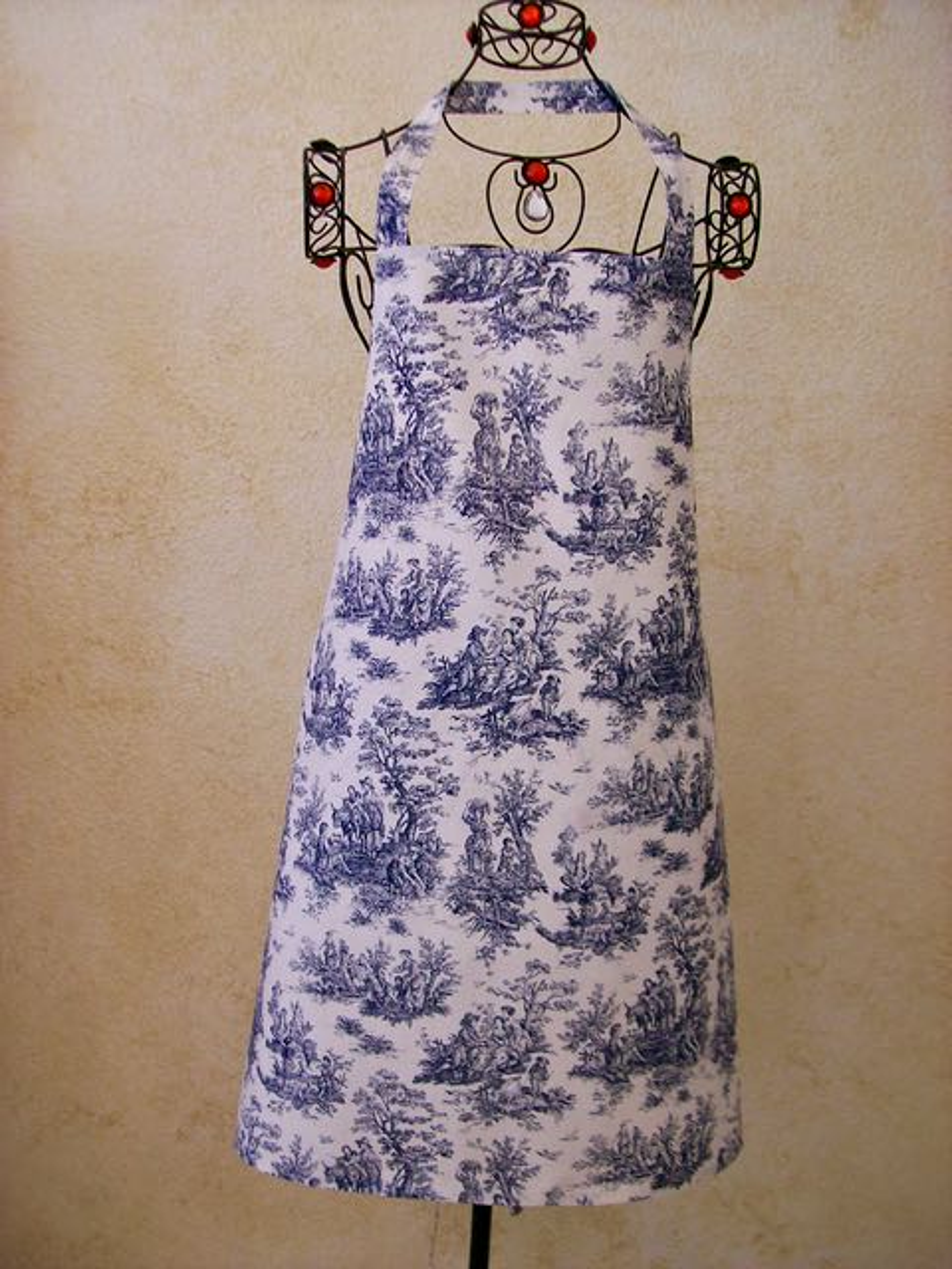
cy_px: 634
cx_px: 476
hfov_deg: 39.7
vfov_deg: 51.4
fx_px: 1320
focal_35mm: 36
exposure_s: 1/78.6
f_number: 2.7
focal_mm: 6
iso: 80
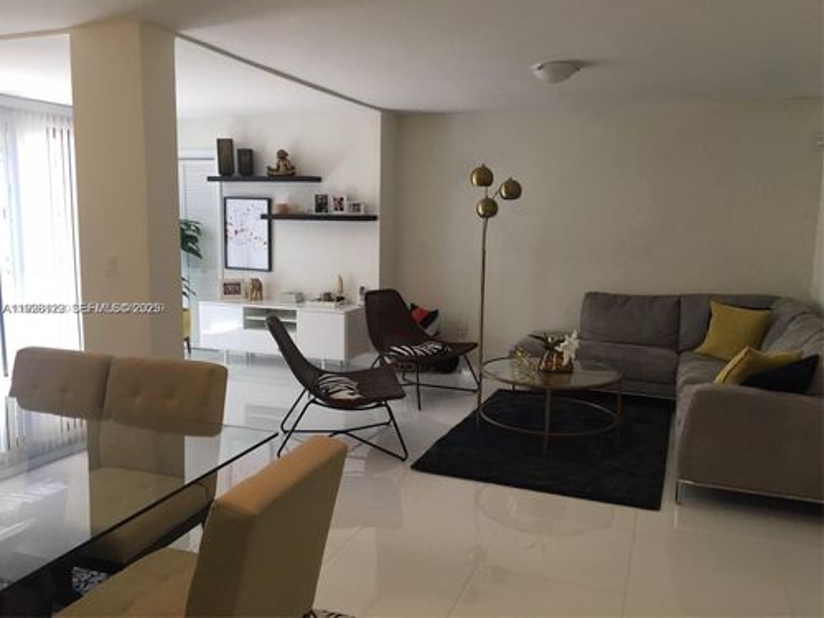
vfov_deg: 48.2
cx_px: 412
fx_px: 690
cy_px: 309
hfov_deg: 61.7
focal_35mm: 29
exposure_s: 1/30
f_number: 2.2
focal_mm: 4.15
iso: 40
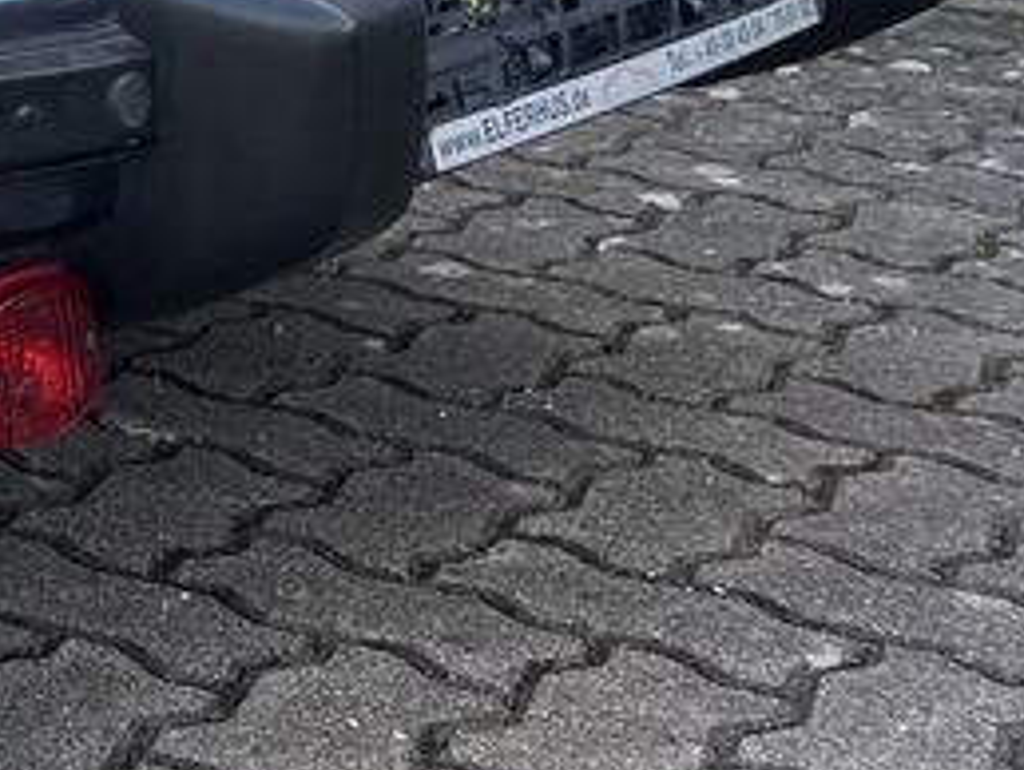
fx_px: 3050
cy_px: -568
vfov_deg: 13.1
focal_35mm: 103
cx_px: -929
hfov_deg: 15.7
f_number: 1.6
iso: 50
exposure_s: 1/766
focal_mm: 5.1
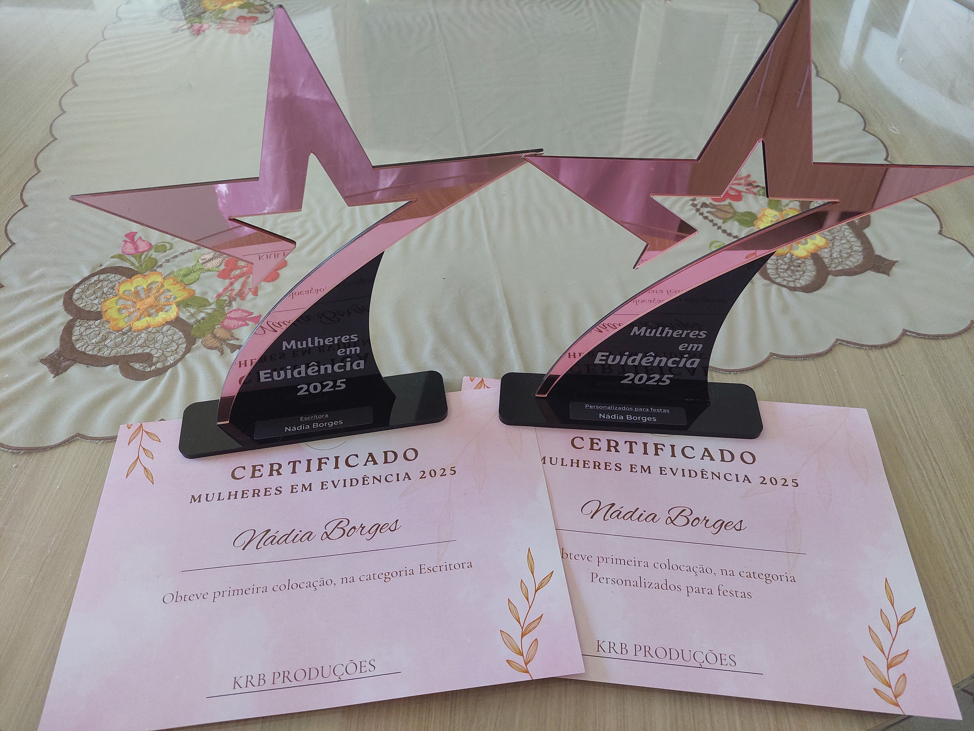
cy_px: 366
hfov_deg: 69.4
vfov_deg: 54.9
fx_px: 703
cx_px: 487
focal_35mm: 25
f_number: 1.8
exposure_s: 1/60
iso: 200
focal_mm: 5.23
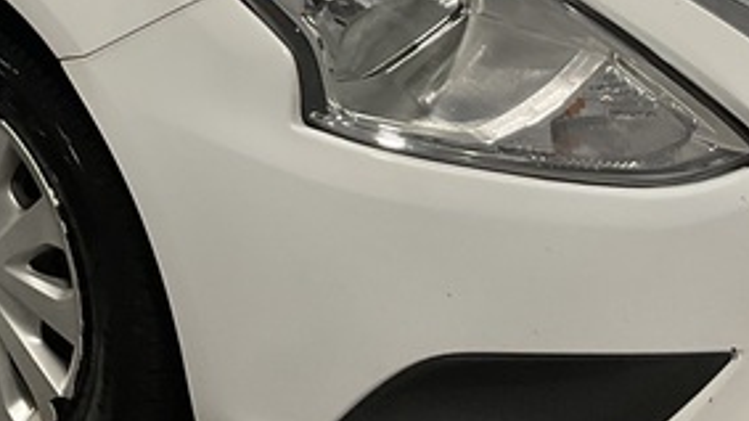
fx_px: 2124
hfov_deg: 19.6
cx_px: 58
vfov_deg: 11.0
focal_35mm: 107
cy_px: -167
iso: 50
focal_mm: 3
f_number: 1.8
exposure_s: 1/100
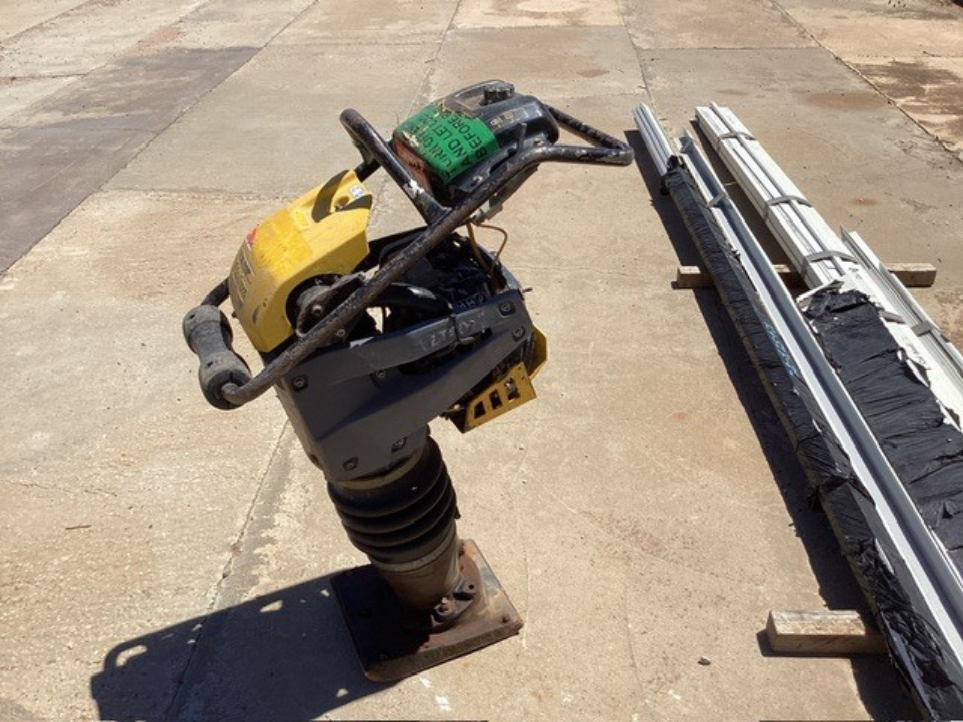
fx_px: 862
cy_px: 361
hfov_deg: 58.4
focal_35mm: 31
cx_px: 482
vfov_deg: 45.4
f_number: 2.4
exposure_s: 1/2262
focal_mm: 3.3
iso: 25
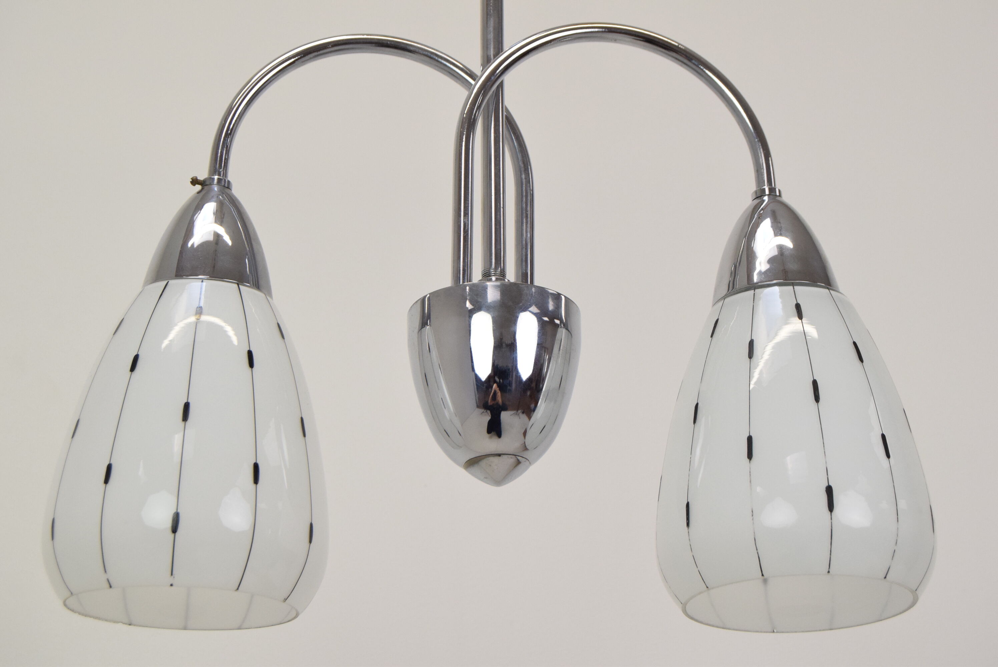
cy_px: 334
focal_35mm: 69
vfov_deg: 19.8
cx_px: 499
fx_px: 1914
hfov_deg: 29.2
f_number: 9
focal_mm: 46
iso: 1600
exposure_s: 1/320
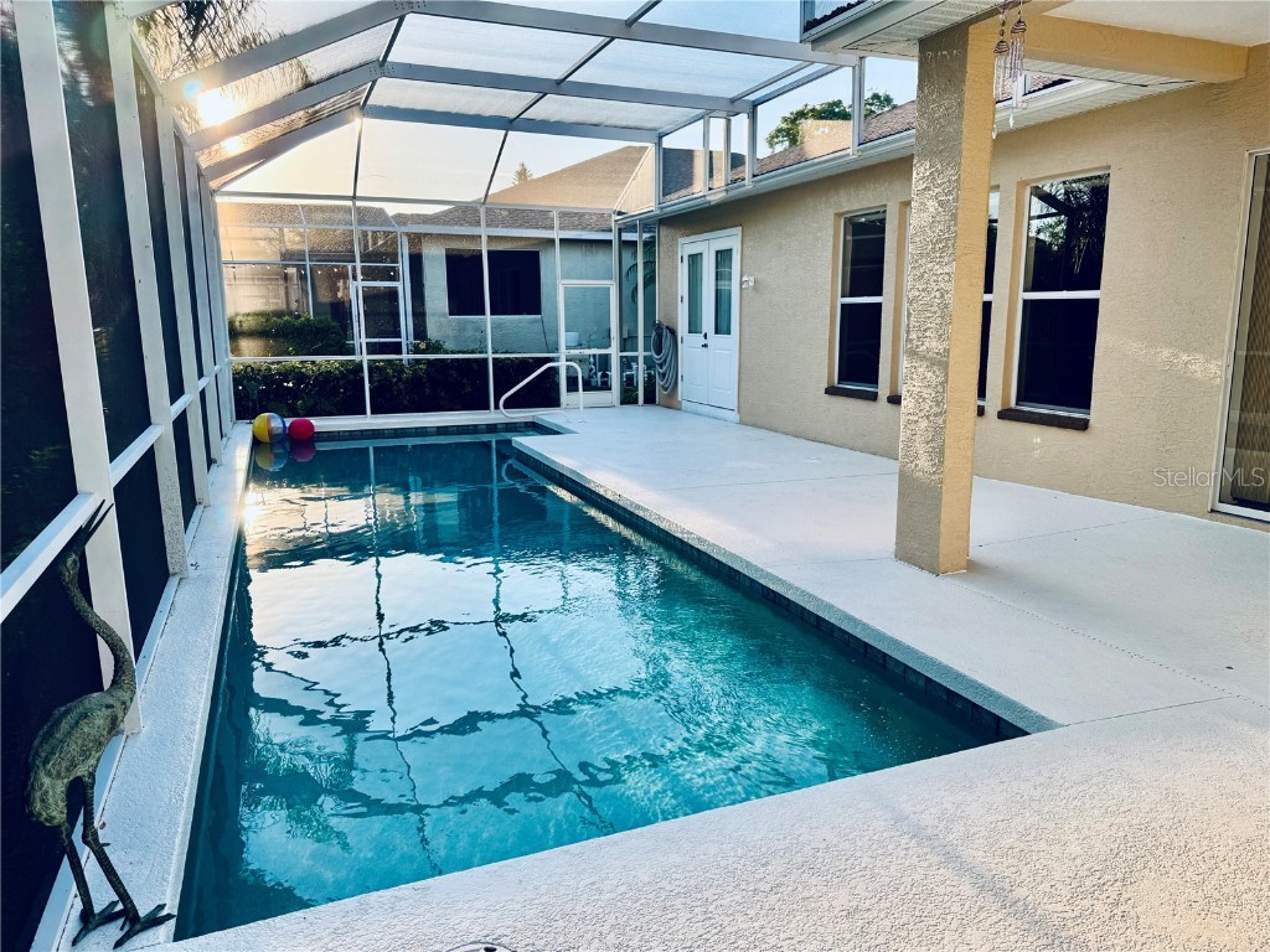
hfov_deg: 71.6
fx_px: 881
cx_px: 635
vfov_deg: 56.8
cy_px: 476
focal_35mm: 24
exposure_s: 1/671
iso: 80
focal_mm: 6.76
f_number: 1.78
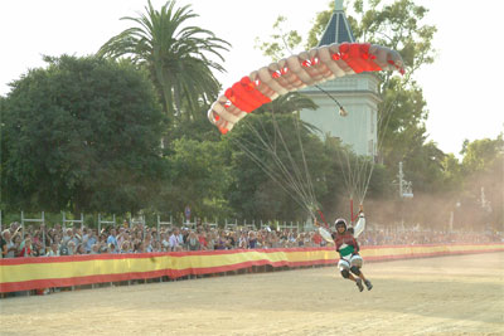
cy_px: 168
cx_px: 252
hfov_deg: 20.0
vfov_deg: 13.4
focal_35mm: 102
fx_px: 1428
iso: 1600
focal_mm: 68
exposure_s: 1/3000
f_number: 5.3
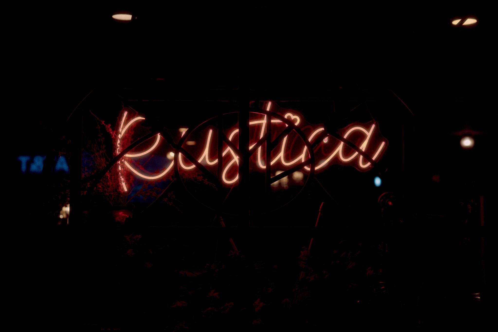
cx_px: 249
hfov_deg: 34.5
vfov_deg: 23.4
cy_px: 166
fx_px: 802
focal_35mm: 58
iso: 640
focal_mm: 58
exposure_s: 1/1250
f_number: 2.8
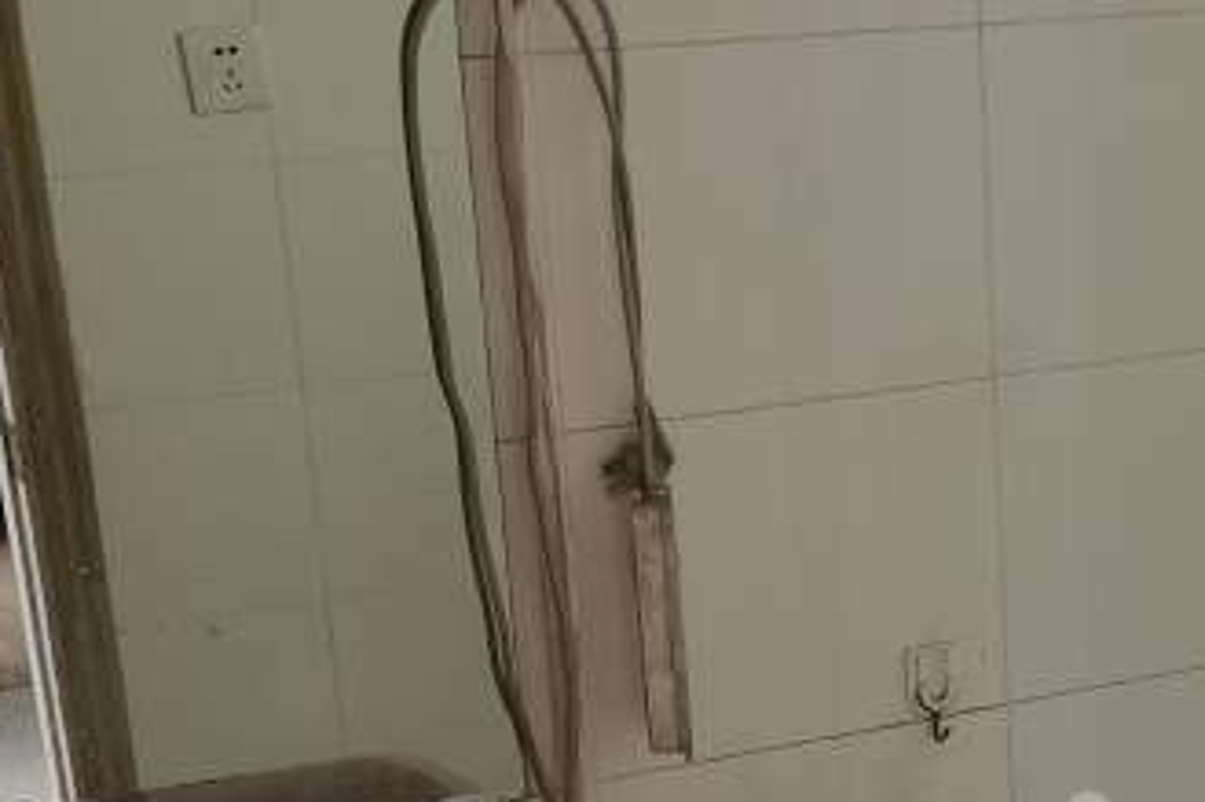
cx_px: 1242
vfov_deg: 14.6
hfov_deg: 21.5
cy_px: 895
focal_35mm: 91
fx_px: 3044
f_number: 1.9
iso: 100
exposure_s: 1/100
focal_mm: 5.52
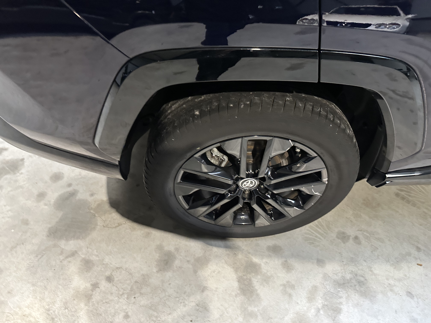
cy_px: 162
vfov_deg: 56.8
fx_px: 299
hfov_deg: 71.6
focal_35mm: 24
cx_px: 216
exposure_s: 1/51
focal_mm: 6.86
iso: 400
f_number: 1.78
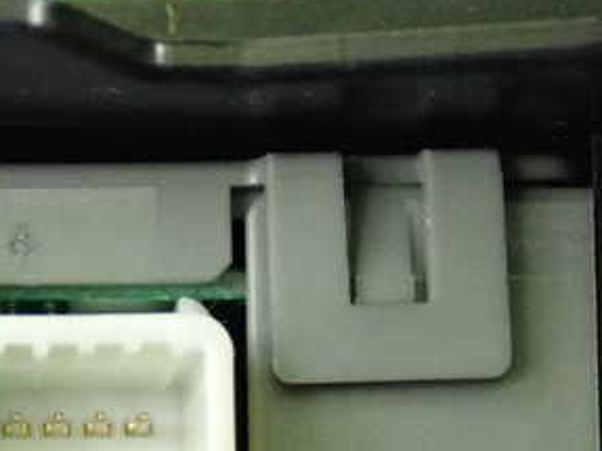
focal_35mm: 140
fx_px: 2434
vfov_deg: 10.5
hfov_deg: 14.0
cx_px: 73
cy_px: 443
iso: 2500
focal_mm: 11.88
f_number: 3.8
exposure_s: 1/125
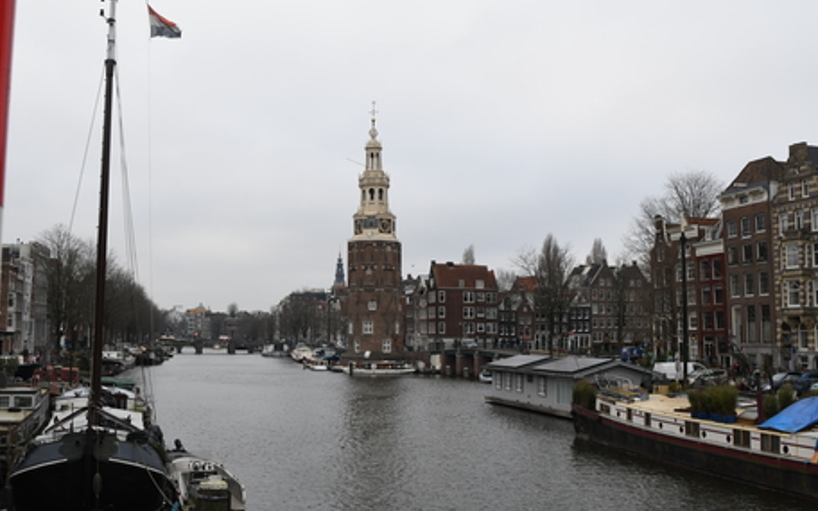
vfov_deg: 34.4
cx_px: 409
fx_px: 825
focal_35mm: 37
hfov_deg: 52.7
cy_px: 252
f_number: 5.6
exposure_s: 1/200
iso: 250
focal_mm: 24
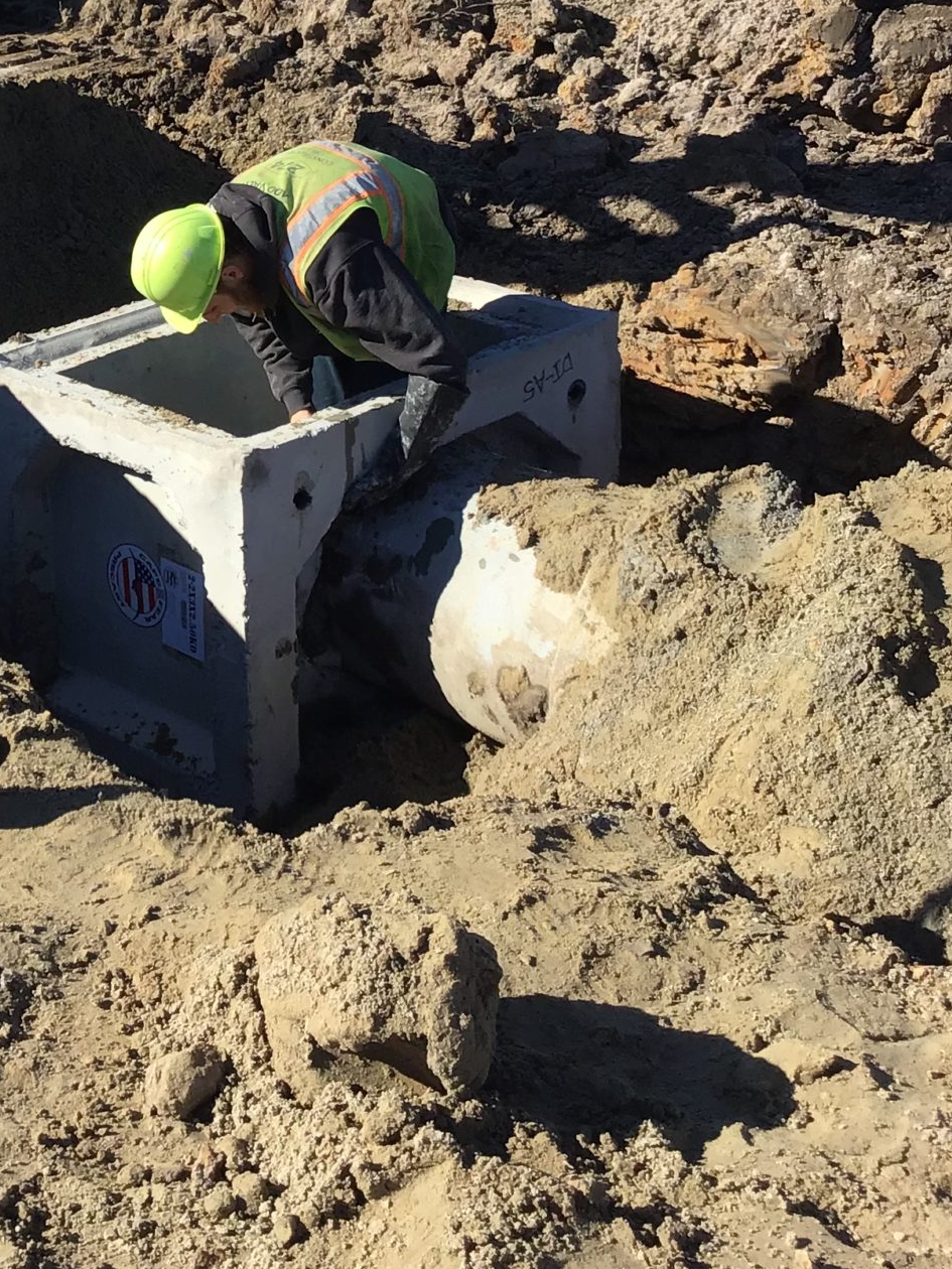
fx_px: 2310
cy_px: 199
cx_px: 55
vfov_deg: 29.8
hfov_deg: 22.6
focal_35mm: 63
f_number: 2.4
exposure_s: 1/959
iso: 25
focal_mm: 3.3
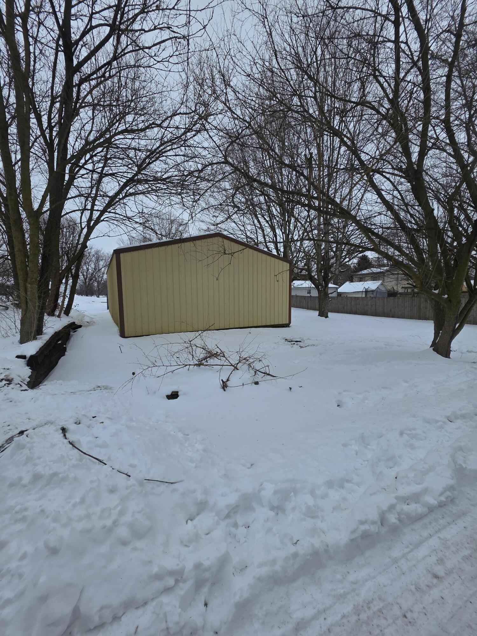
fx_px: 239
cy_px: 318
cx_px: 238
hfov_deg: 89.9
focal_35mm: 13
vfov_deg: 106.2
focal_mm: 2.2
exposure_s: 1/2643
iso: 40
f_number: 1.9
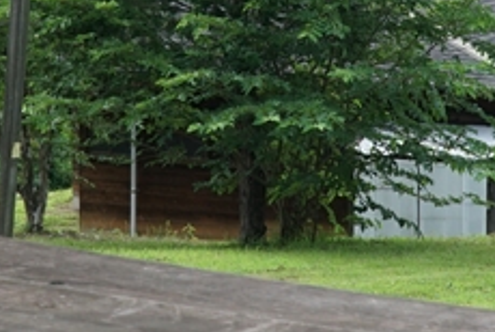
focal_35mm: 163
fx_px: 2246
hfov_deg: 12.6
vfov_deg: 8.4
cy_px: -34
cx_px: 224
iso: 400
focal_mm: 25
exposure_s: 1/500
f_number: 5.6
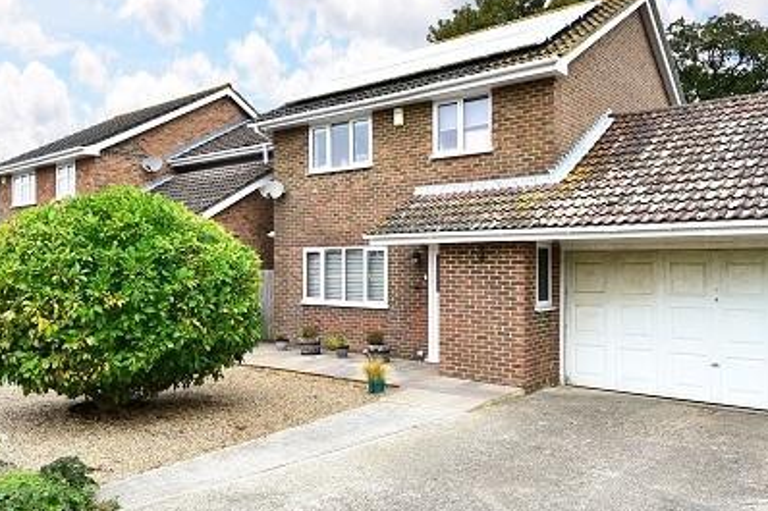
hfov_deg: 65.5
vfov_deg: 46.4
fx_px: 597
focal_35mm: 28
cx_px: 394
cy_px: 267
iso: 1000
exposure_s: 1/250
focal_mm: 17
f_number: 9
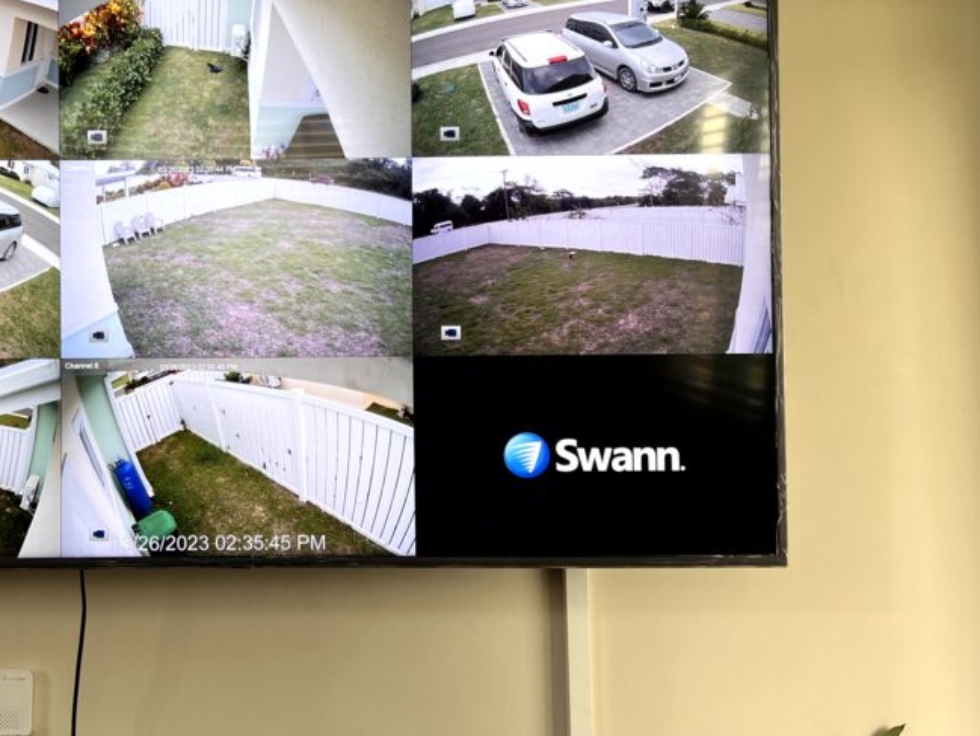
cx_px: 234
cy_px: 376
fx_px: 1161
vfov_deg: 35.1
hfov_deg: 44.1
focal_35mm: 41
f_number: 1.5
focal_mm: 5.7
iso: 64
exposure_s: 1/100
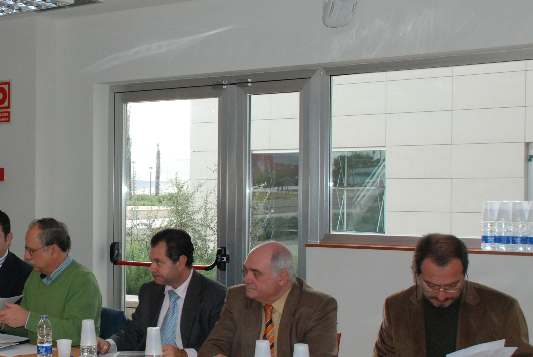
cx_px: 60
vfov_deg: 22.0
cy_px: 197
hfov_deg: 31.0
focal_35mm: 62
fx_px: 919
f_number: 5.6
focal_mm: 22
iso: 800
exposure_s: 1/200
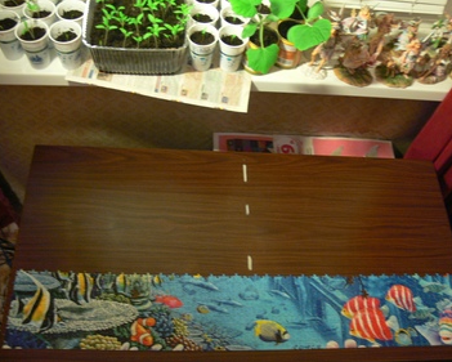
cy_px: 182
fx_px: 495
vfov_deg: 40.1
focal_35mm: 37
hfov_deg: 49.1
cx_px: 236
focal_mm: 7.4
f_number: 2.8
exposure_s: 1/4
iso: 200
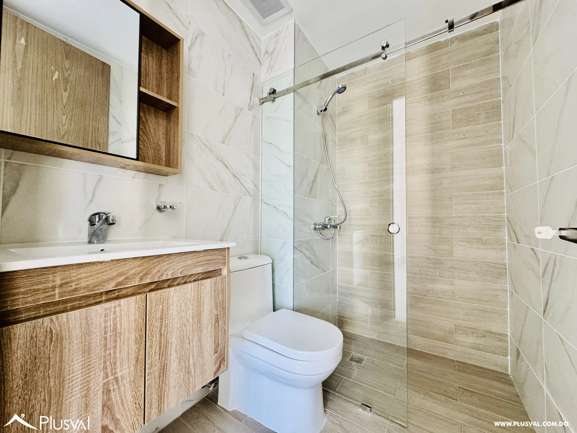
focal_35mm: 14
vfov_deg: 85.7
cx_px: 288
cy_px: 216
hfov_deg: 102.1
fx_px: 233
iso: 250
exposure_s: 1/99
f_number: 2.2
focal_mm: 2.22
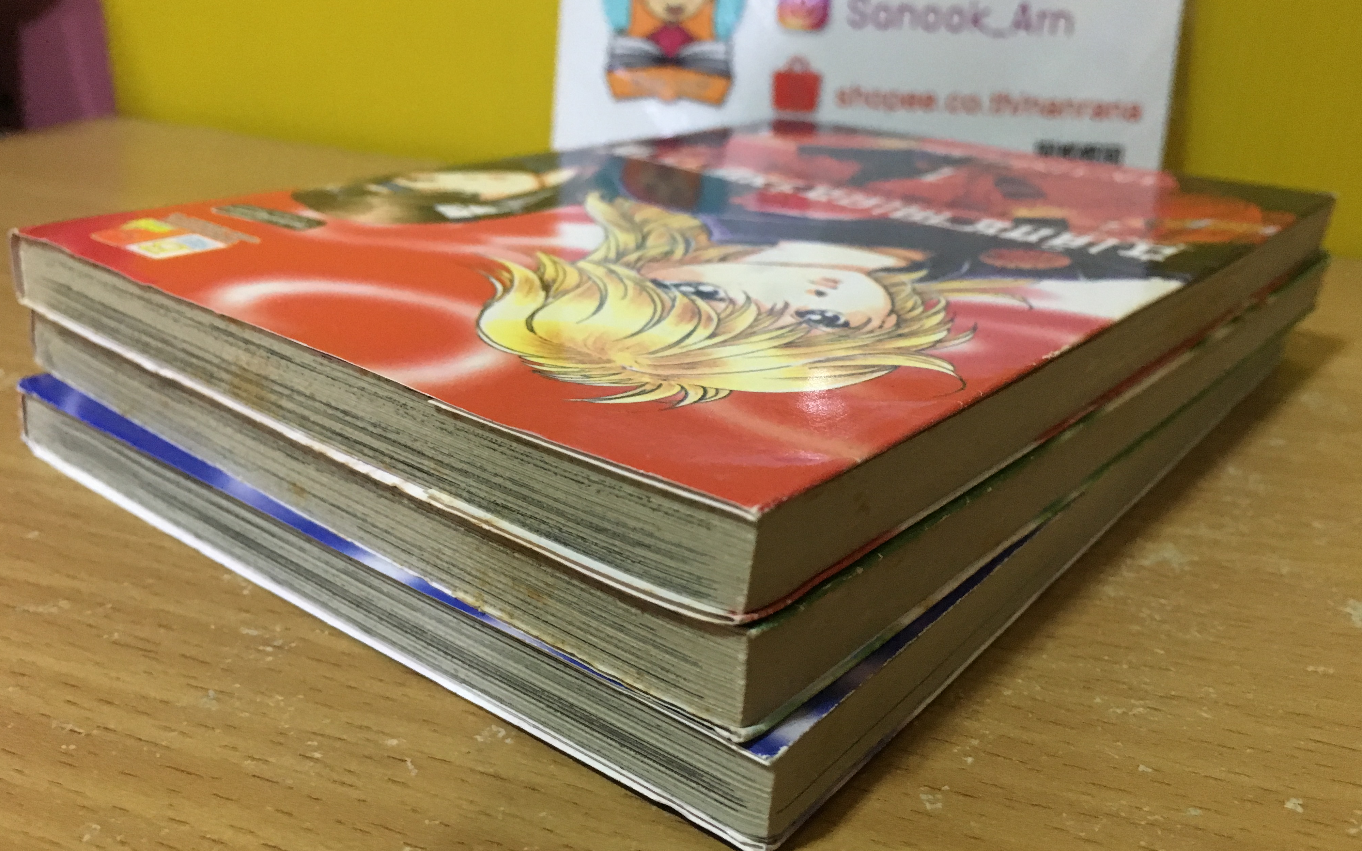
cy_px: 408
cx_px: 678
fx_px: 1151
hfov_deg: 61.2
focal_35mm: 31
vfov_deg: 40.6
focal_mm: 4.15
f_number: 2.2
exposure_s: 1/17
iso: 200
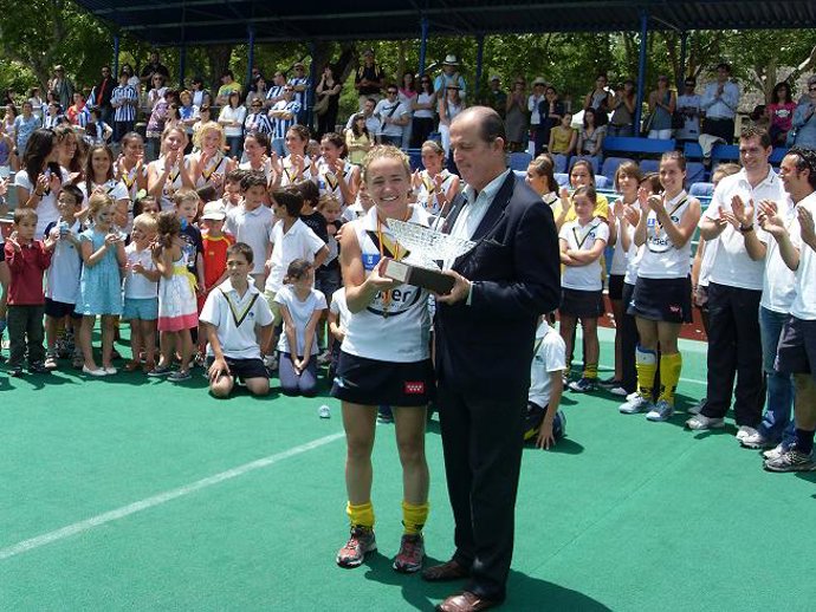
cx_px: 408
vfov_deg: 33.6
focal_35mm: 43
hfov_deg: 43.8
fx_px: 1014
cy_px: 306
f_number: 7.7
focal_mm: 7.1
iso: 80
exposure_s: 1/250
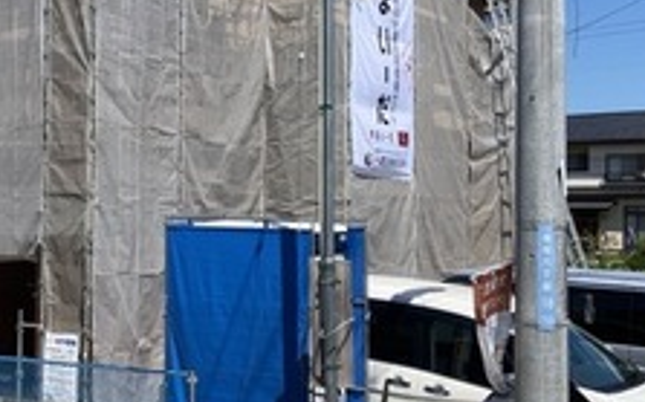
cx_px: 226
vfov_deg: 20.3
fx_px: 1124
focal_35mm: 64
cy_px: 182
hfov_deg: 31.8
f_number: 1.8
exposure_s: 1/2703
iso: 32
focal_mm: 3.99
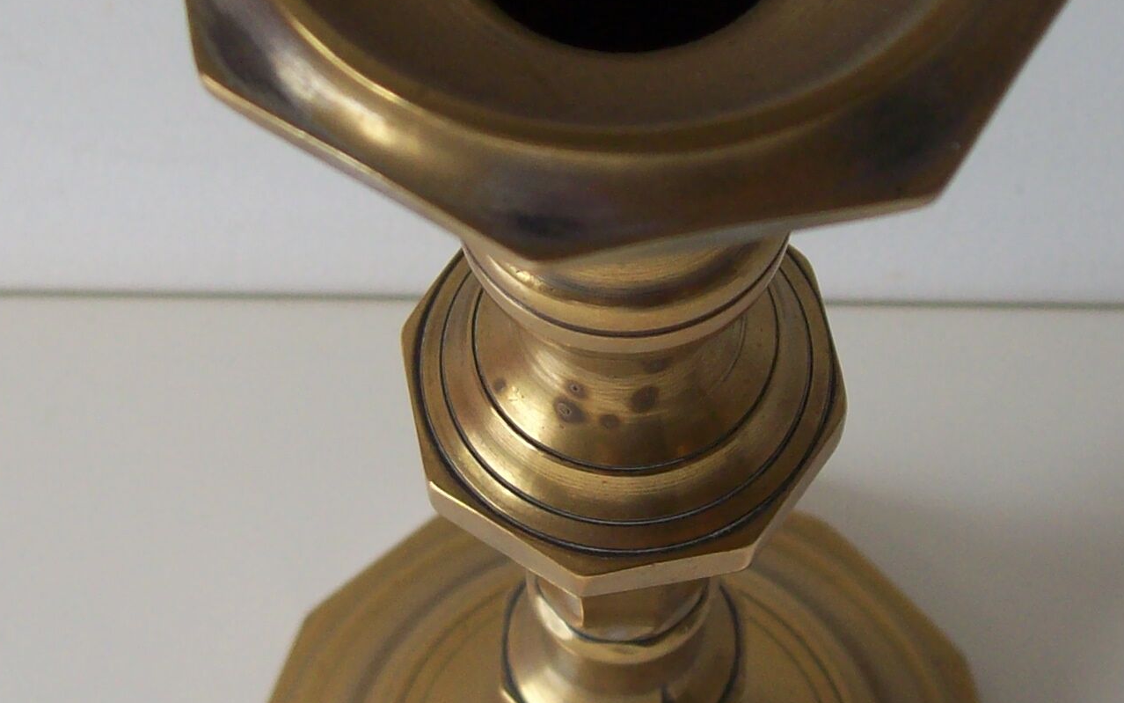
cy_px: 327
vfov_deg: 15.4
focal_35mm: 85
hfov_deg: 24.4
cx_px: 566
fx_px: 2604
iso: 80
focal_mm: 6
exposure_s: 1/69.3
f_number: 2.7
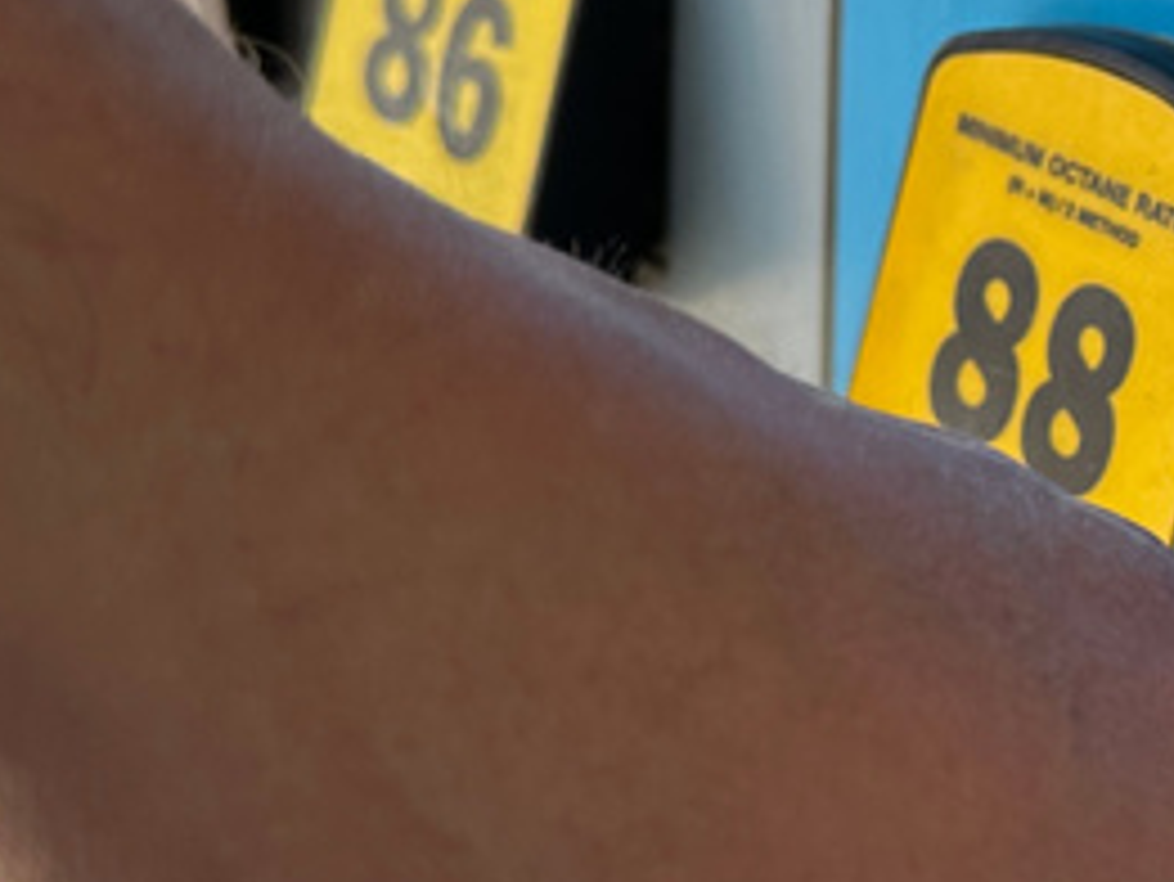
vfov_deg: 15.7
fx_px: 3189
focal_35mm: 94
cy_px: 302
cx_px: 1480
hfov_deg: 19.4
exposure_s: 1/441
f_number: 1.8
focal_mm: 6.9
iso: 80
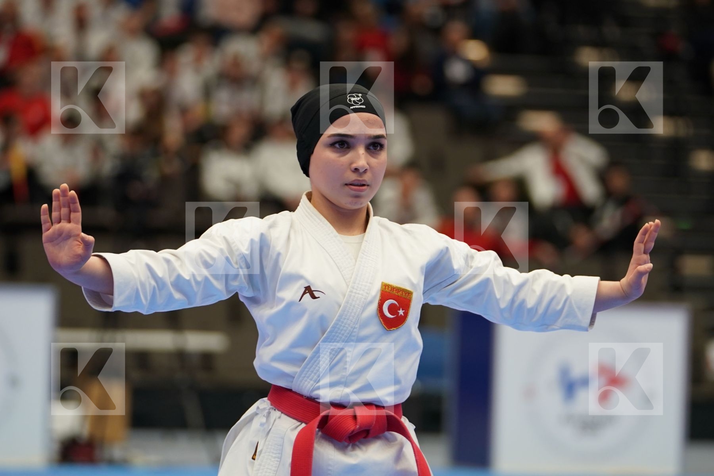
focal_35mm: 220
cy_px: 238
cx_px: 357
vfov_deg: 6.2
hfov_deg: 9.4
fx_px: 4363
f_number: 2.8
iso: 800
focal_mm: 147
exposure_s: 1/320
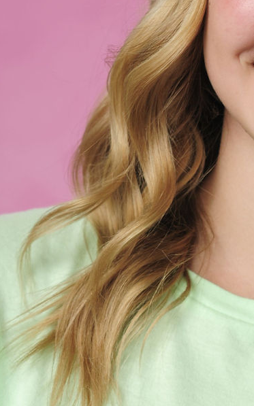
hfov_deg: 3.9
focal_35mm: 335
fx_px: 3715
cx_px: 210
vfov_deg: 6.3
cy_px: 277
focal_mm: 85
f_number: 5
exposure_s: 1/250
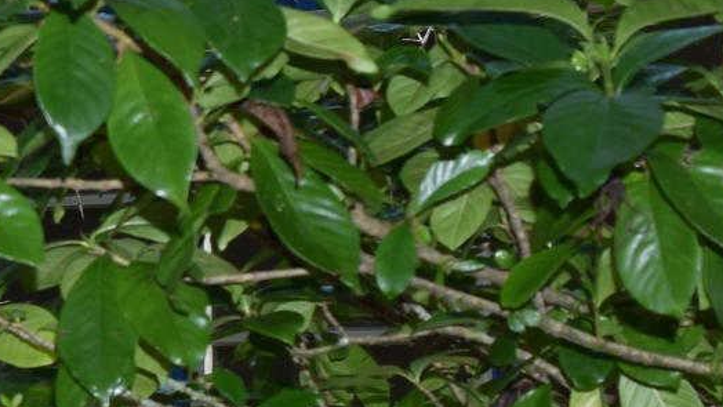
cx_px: -948
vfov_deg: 7.4
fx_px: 3106
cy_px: 466
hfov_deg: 11.3
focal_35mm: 162
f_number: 6.3
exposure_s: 1/160
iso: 100
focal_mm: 18
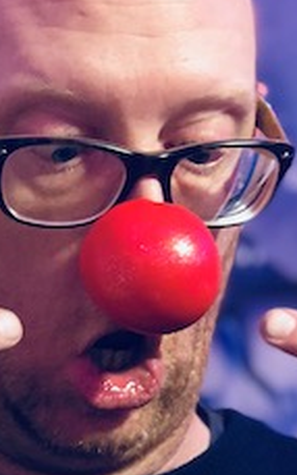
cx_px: 118
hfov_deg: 8.5
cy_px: 355
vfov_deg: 13.5
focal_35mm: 154
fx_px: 1996
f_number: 2.4
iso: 160
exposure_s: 1/11
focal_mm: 6
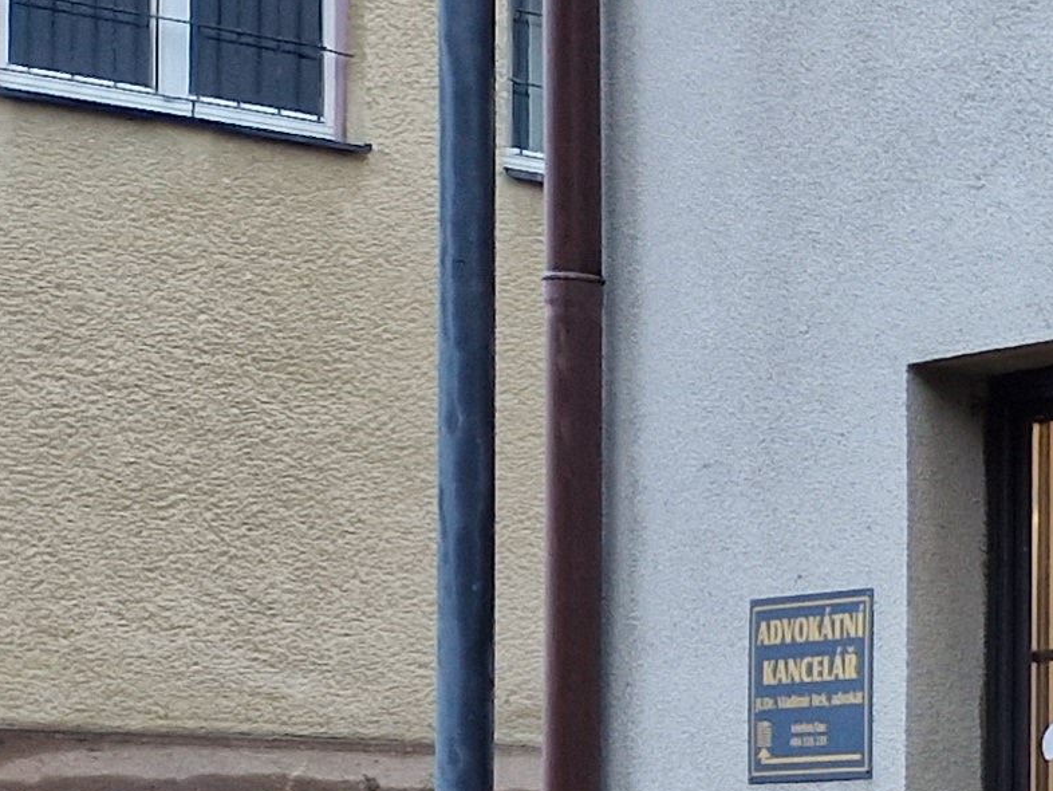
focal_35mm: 117
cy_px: 869
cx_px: 2567
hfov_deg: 12.8
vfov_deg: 12.5
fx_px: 3560
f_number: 1.8
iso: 160
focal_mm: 5.4
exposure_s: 1/100
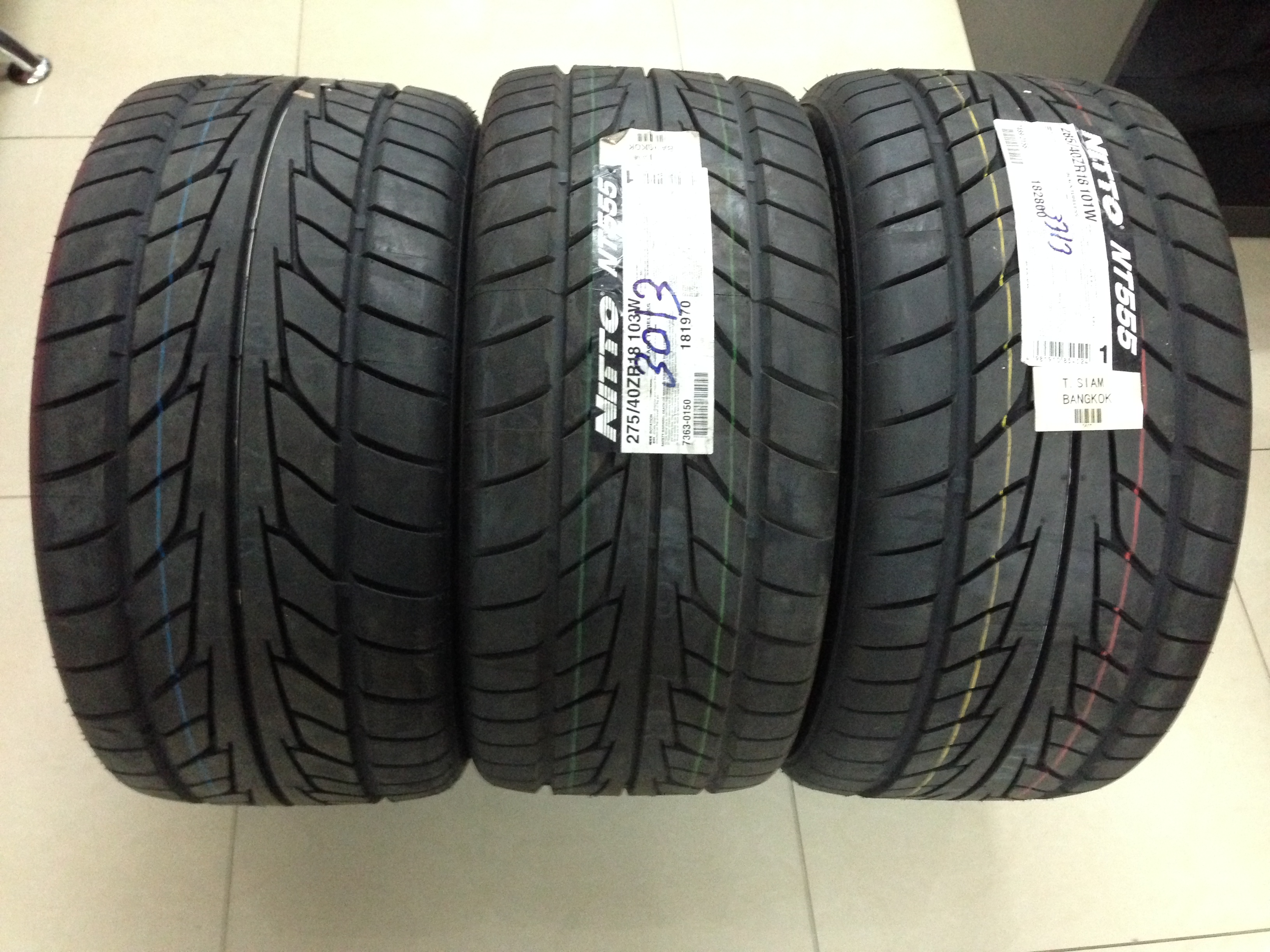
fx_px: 1211
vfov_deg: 42.9
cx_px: 635
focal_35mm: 33
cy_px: 476
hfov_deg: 55.4
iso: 500
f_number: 2.4
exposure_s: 1/15
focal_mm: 4.12
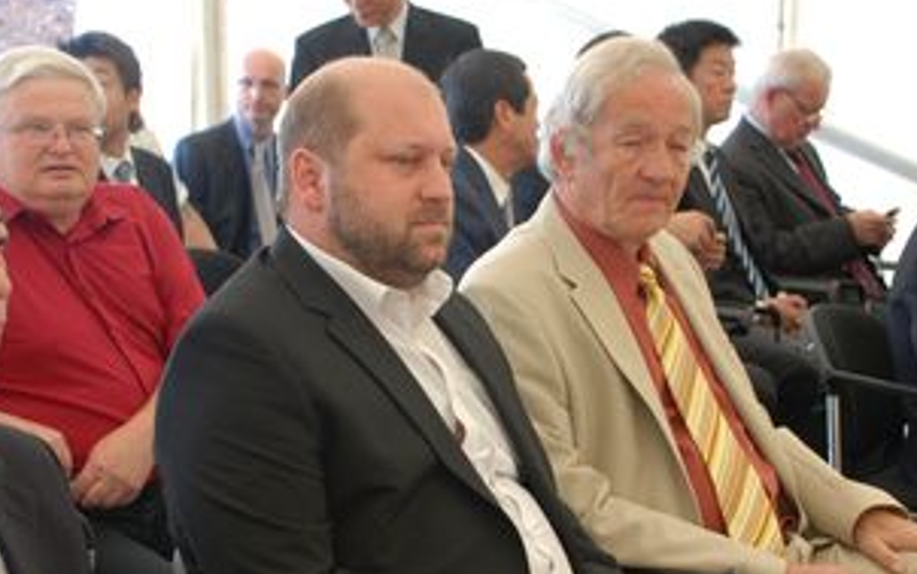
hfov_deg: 20.8
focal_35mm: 100
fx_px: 2500
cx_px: 458
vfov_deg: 13.1
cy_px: 410
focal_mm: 38
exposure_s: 1/80
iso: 200
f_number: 4.5
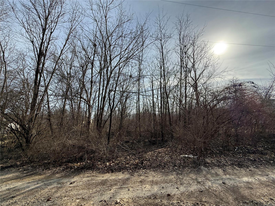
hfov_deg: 102.1
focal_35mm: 14
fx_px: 111
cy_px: 103
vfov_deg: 85.7
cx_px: 138
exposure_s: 1/2717
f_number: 2.2
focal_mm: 2.22
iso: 50
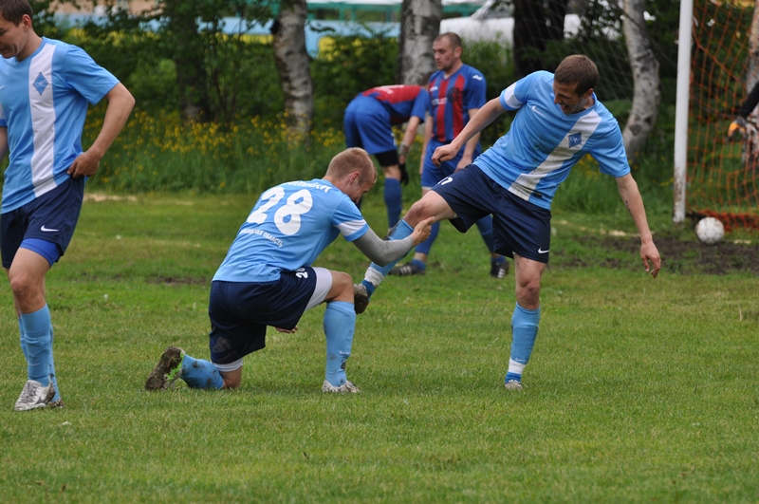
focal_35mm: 315
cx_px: 380
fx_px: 6632
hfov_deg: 6.6
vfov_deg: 4.4
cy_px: 252
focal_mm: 210
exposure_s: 1/500
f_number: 5.6
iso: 250
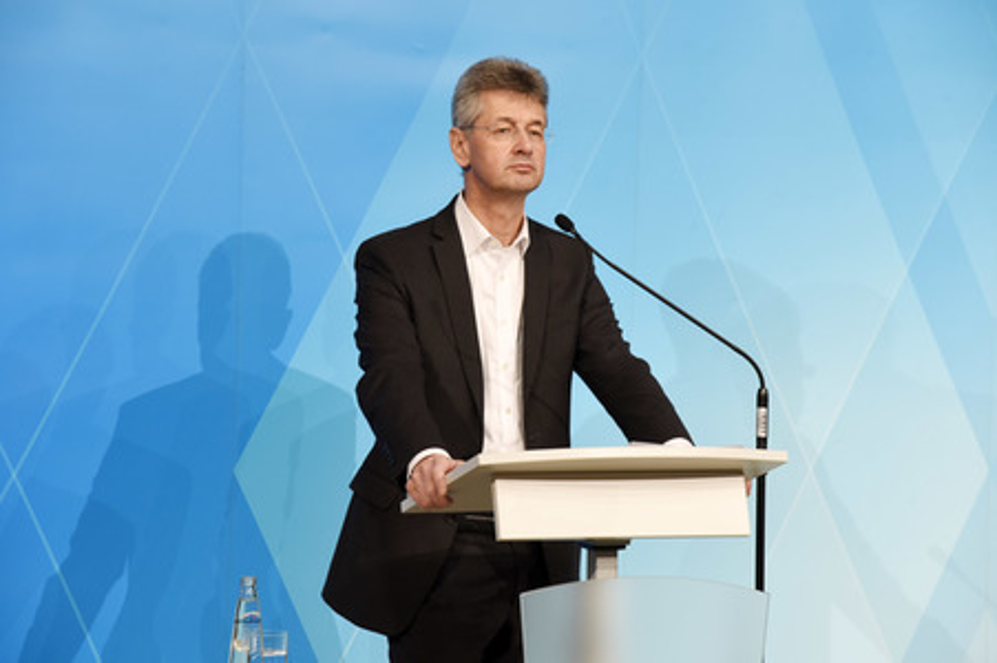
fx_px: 3321
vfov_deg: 11.4
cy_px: 332
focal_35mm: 120
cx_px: 498
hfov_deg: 17.1
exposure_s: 1/60
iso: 1600
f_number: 6.3
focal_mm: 120
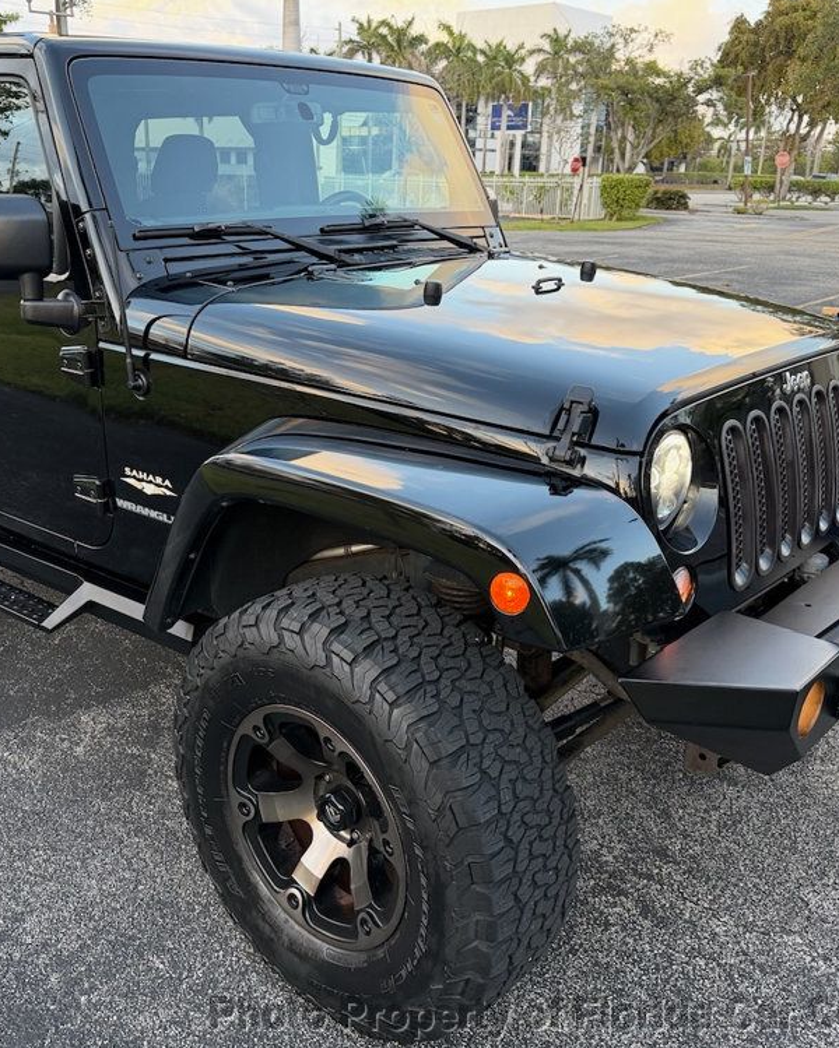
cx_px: 365
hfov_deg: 45.7
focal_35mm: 32
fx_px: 993
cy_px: 525
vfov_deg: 55.7
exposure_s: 1/211
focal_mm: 6.76
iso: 125
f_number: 1.78
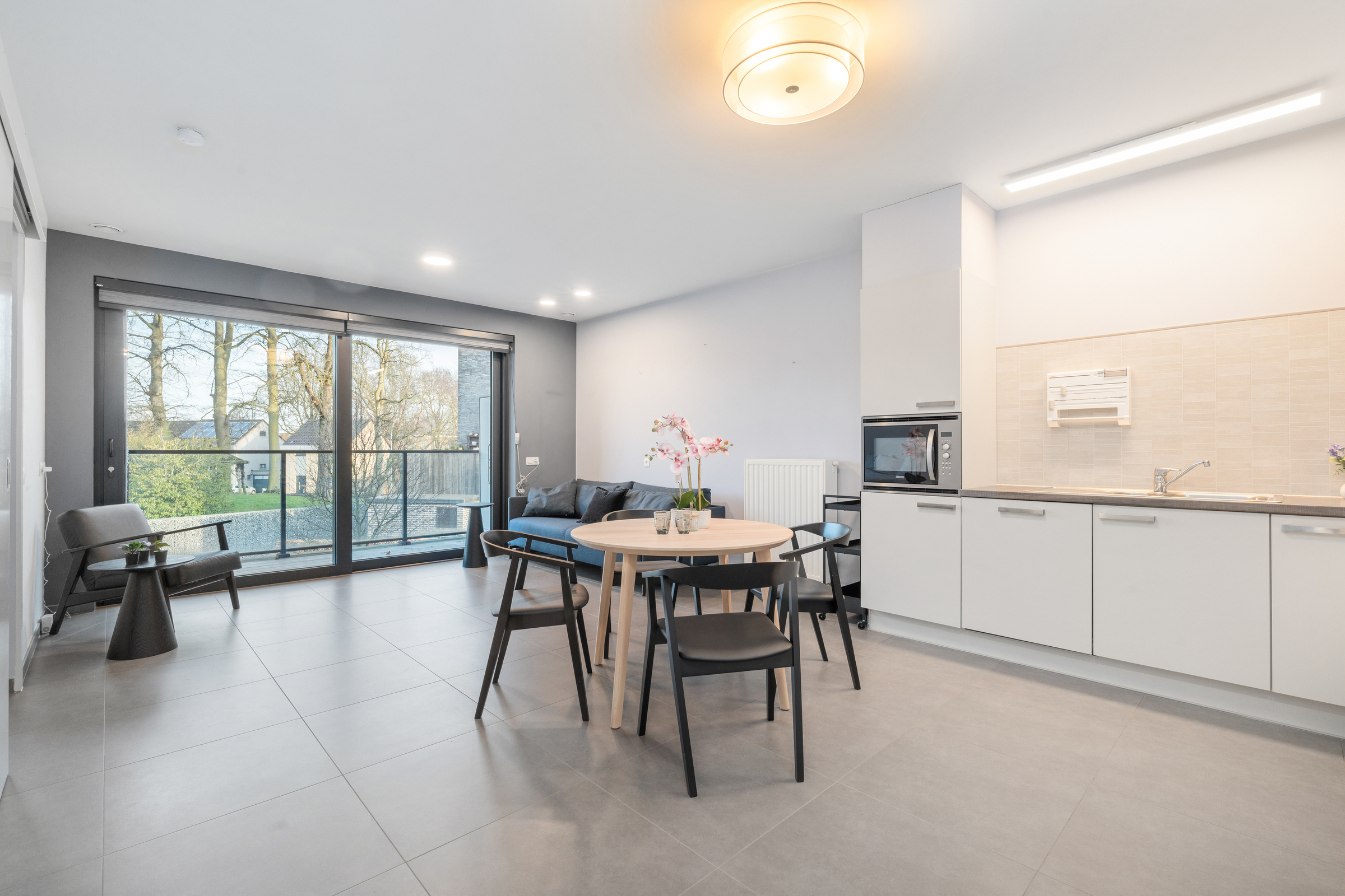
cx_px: 672
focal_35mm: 16
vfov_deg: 73.7
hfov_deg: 96.7
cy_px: 448
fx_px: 598
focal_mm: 16
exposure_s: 1/4
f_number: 11
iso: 250
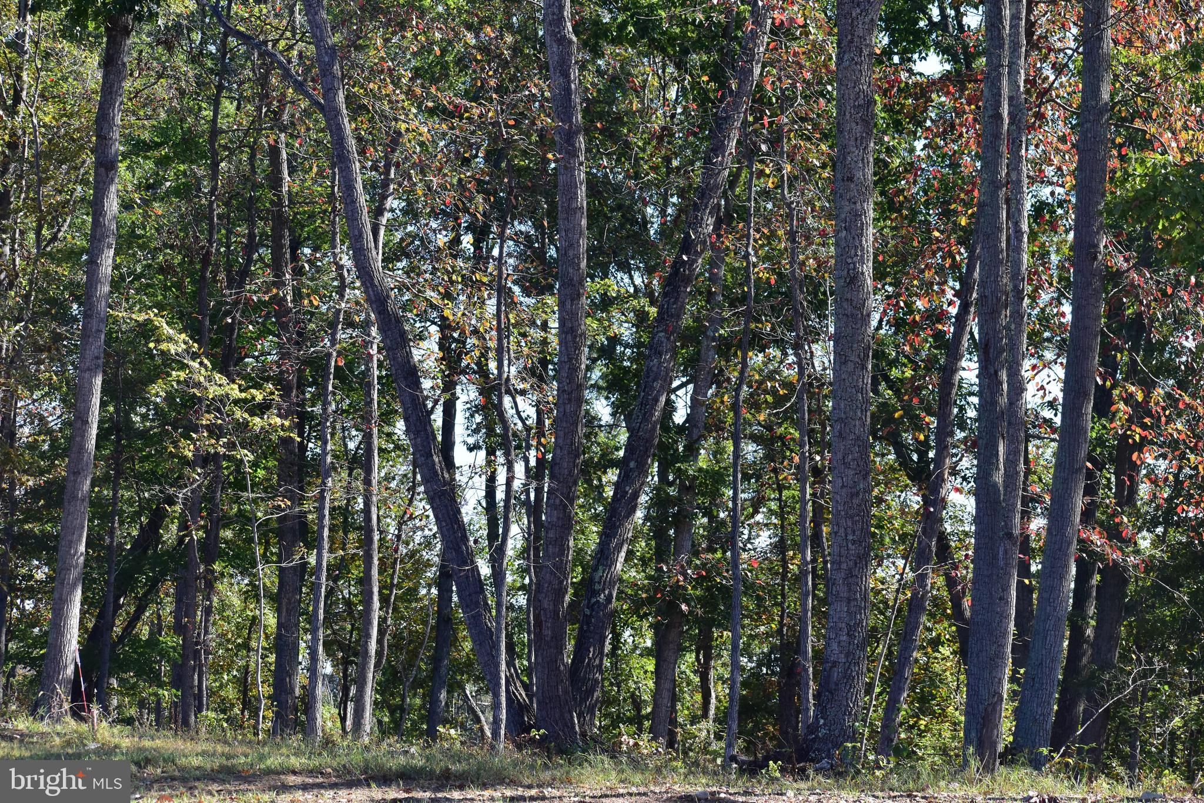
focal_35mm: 105
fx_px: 3511
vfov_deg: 13.0
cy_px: 402
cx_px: 602
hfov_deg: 19.5
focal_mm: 70
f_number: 6.3
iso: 500
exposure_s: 1/800
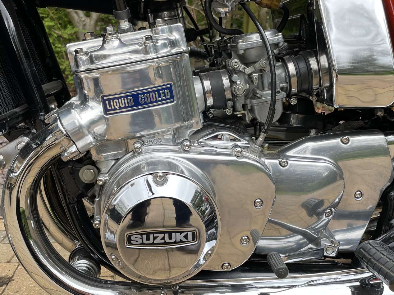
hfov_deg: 45.8
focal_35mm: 41
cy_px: 140
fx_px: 467
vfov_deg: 35.1
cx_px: 191
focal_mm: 4.2
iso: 32
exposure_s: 1/175
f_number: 1.6
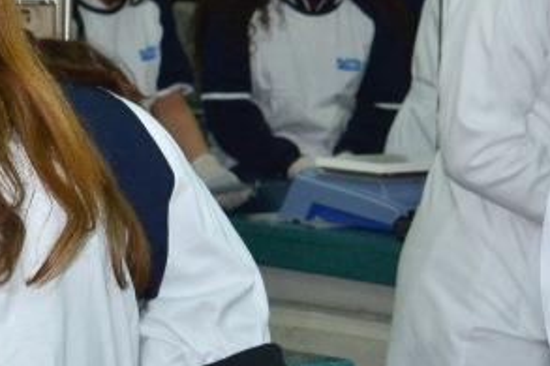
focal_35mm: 217
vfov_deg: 6.3
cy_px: 173
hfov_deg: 9.2
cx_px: 886
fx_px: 3313
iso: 1250
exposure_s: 1/125
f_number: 10
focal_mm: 62
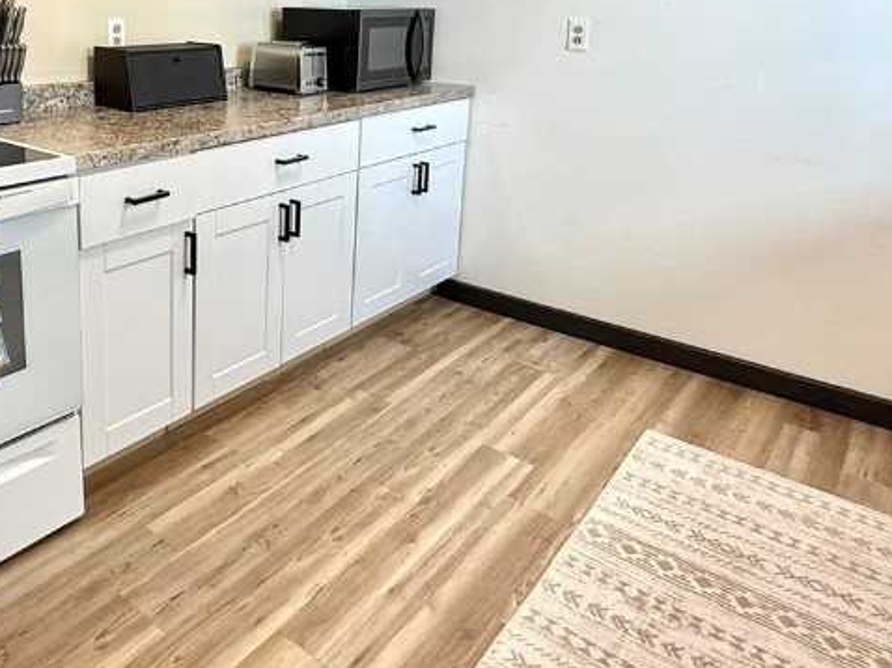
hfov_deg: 57.1
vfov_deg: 44.9
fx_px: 773
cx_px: 228
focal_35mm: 30
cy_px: 151
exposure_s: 1/120
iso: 160
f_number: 2.2
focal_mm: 2.22
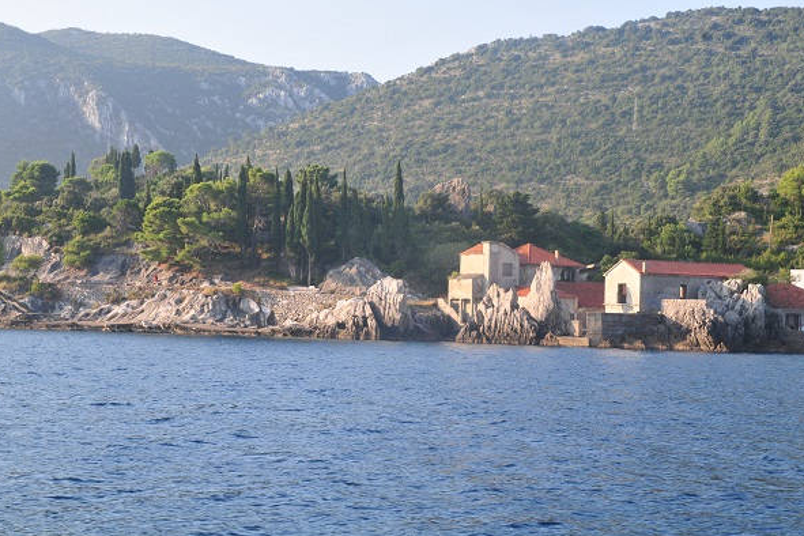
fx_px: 1697
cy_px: 268
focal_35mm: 76
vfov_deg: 17.9
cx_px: 401
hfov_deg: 26.7
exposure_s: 1/160
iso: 250
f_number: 11
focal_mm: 50
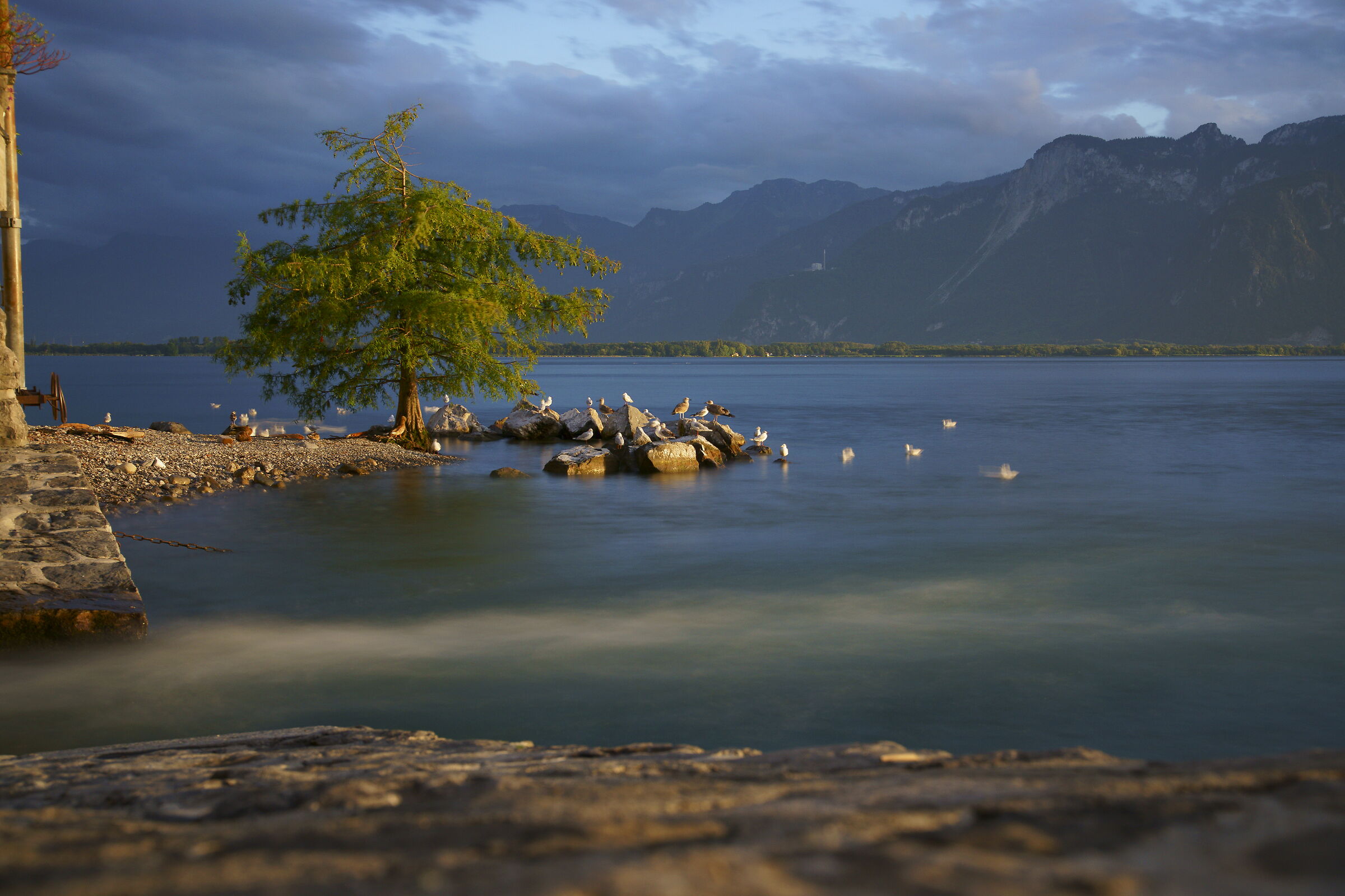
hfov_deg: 43.6
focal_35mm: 45
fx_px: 1681
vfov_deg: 29.9
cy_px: 448
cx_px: 672
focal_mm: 45
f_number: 6.3
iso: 320
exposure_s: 5
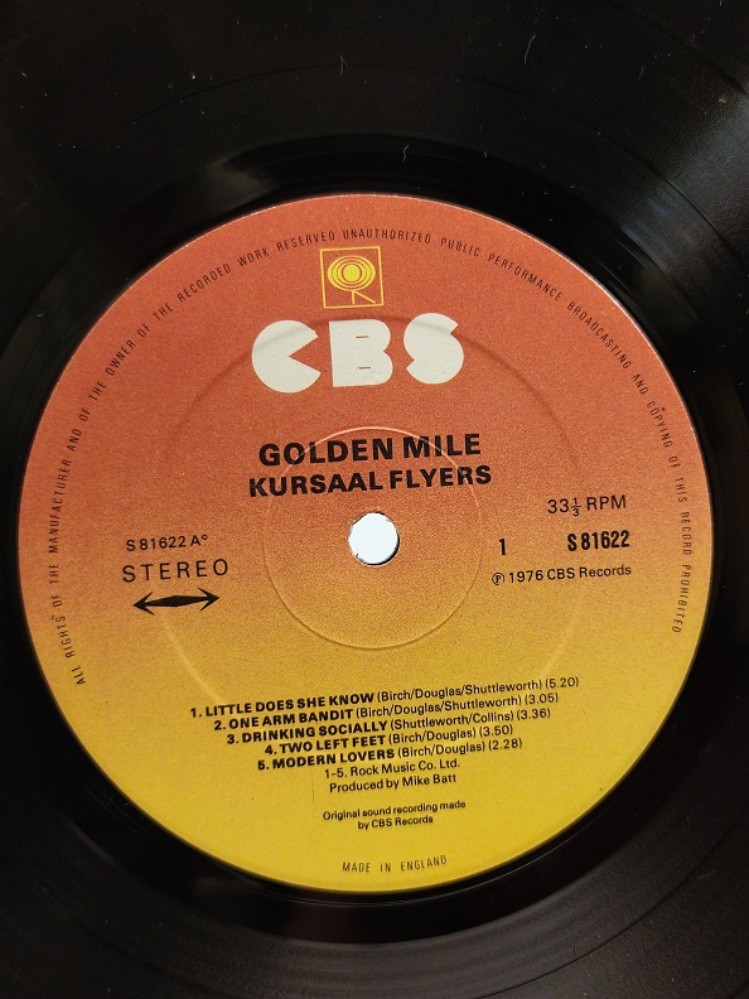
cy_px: 500
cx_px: 374
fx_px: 1385
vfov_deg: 39.7
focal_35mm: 48
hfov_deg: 30.3
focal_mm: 6.72
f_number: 1.69
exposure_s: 1/60
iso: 622
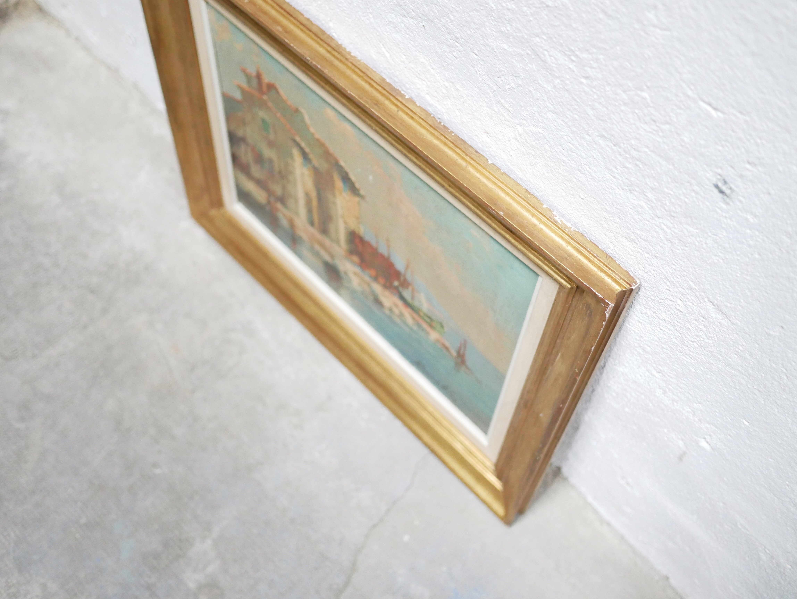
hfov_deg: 46.8
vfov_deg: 36.0
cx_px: 398
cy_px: 300
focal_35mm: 40
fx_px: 921
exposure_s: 1/60
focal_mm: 20
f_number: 1.7
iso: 2000
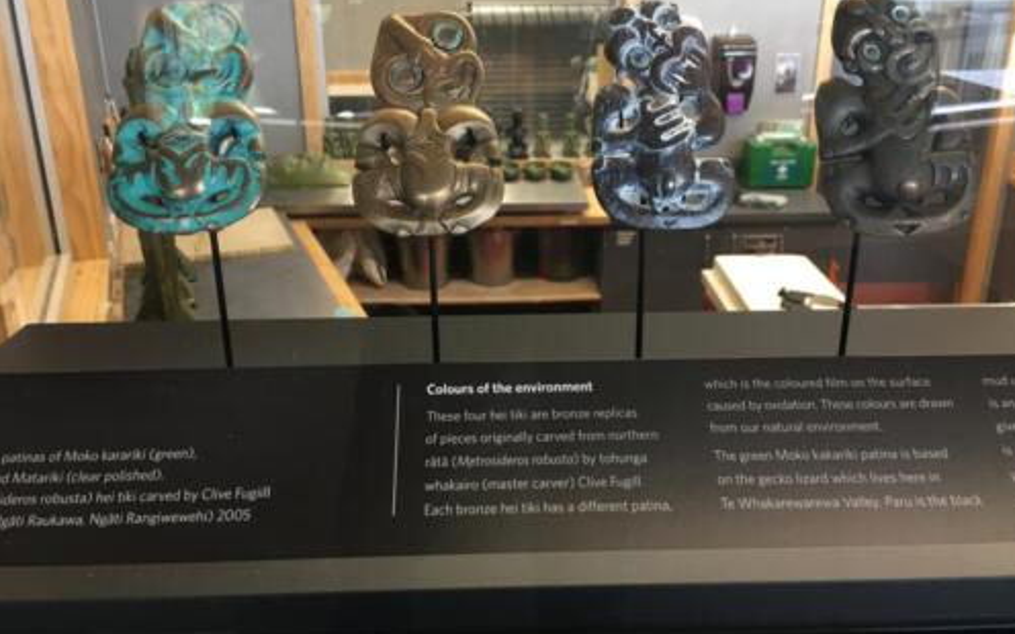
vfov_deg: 40.5
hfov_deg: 61.2
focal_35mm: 31
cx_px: 510
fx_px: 858
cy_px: 273
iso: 50
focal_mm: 4.15
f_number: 2.2
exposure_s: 1/33
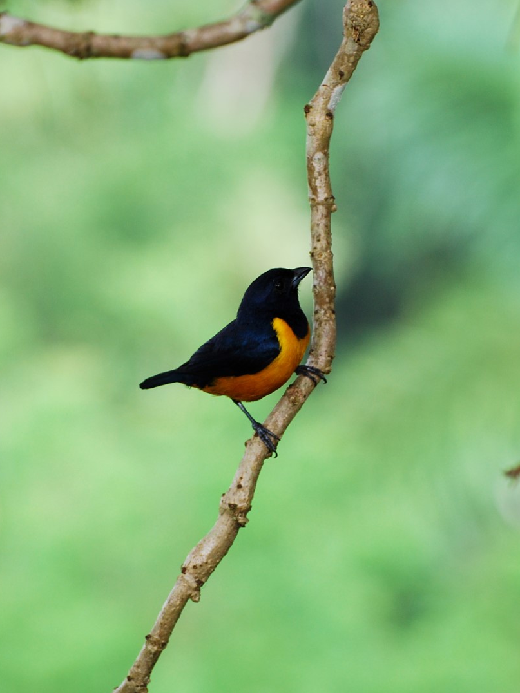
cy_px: 347
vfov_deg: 6.3
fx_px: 6304
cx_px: 266
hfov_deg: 4.7
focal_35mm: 315
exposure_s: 1/80
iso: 200
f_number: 5.6
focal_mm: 145
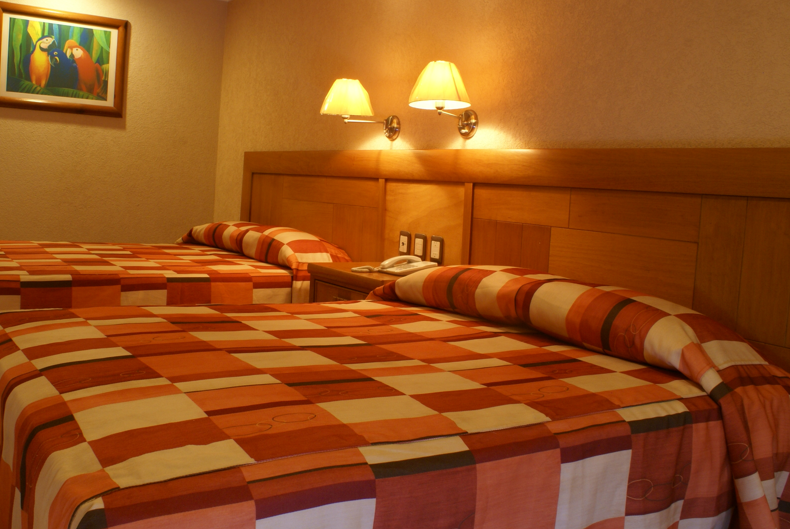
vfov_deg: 40.0
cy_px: 238
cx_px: 317
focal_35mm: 33
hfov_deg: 56.7
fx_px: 725
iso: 200
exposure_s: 3.2
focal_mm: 18
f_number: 16
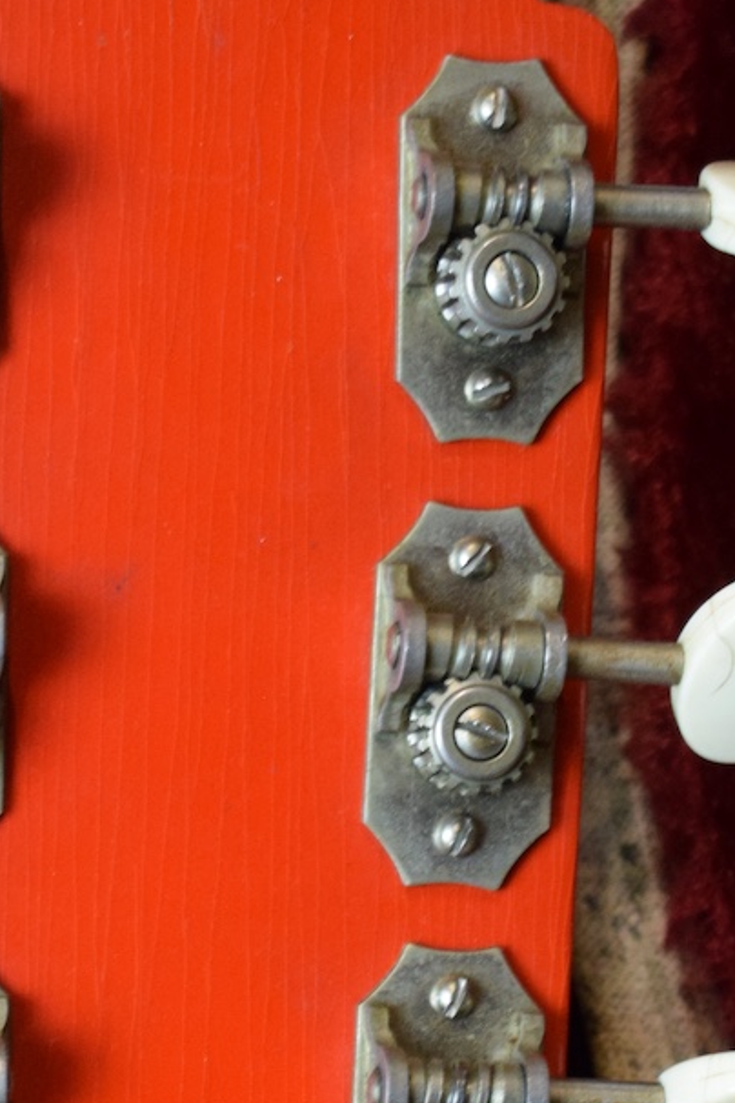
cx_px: 322
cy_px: 916
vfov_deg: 13.1
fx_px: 4777
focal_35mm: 156
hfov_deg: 8.8
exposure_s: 1/30
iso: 1800
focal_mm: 42
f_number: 5
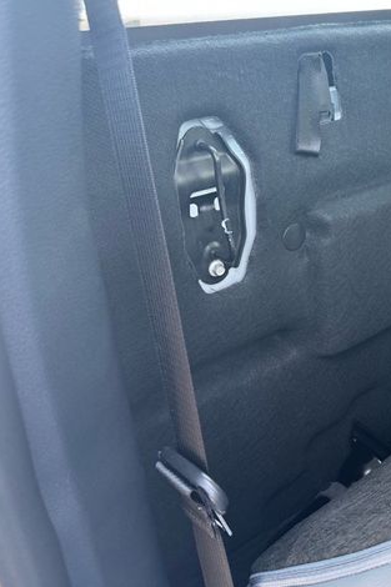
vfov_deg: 55.8
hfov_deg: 36.9
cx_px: 337
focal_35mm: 34
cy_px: 290
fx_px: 554
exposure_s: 1/121
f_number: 1.78
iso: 125
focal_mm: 6.76
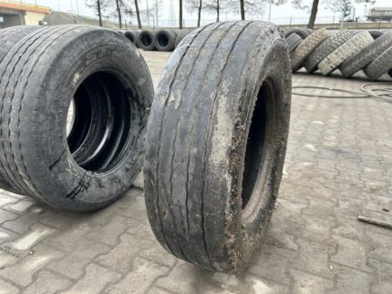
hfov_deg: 67.3
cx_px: 196
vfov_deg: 53.1
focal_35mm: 26
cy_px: 147
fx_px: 295
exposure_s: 1/148
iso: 32
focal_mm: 5.7
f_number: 1.5
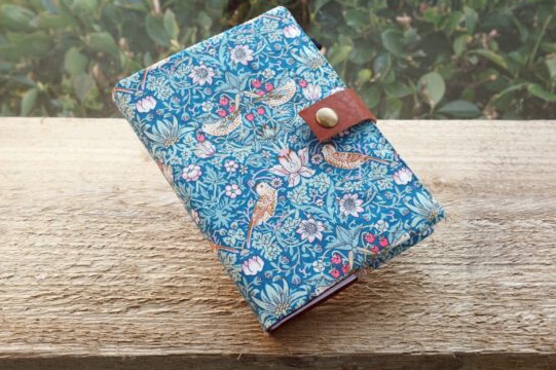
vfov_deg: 26.2
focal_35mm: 52
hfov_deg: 38.5
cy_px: 174
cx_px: 283
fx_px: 796
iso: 320
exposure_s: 1/15
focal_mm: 31
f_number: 10
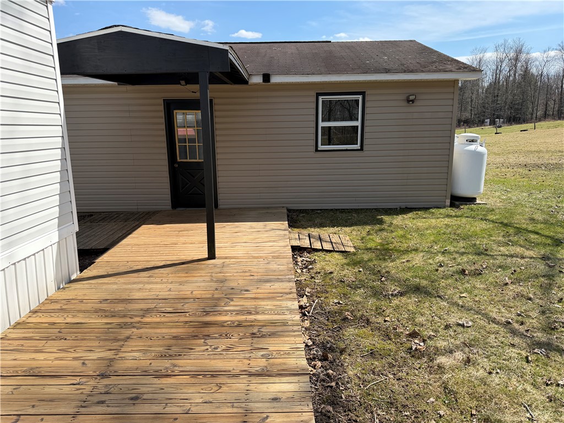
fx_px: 391
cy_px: 212
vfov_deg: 56.8
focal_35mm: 24
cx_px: 282
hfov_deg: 71.6
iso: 100
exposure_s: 1/3021
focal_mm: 6.76
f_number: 1.78
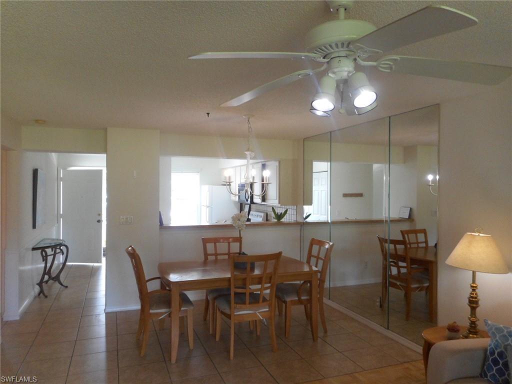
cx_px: 256
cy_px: 192
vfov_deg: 54.9
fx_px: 370
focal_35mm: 25
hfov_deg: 69.4
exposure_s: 1/30
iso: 280
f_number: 3.7
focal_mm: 4.5
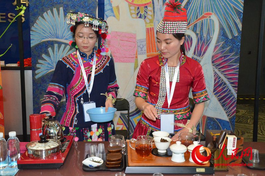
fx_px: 287
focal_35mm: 39
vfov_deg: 34.1
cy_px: 88
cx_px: 132
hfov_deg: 49.6
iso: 4000
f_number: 7.1
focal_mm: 26
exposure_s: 1/60
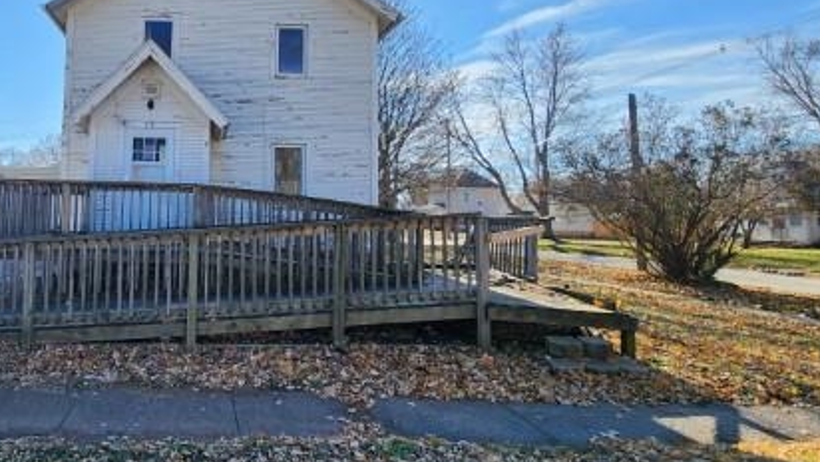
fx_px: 478
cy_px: 165
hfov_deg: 75.3
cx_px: 205
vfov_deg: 50.8
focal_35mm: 22
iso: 50
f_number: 2.2
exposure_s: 1/1058
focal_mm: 2.2
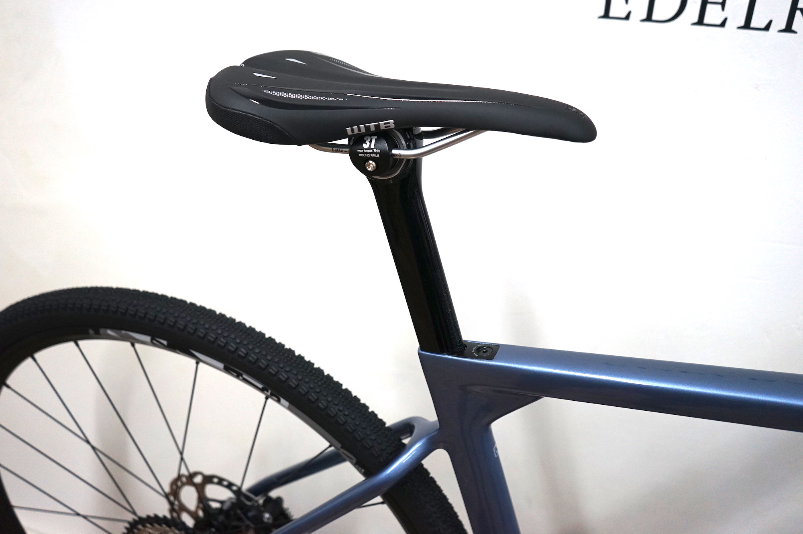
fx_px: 735
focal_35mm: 33
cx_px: 402
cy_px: 267
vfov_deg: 39.9
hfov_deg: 57.3
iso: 1600
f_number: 4
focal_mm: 33
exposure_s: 1/160
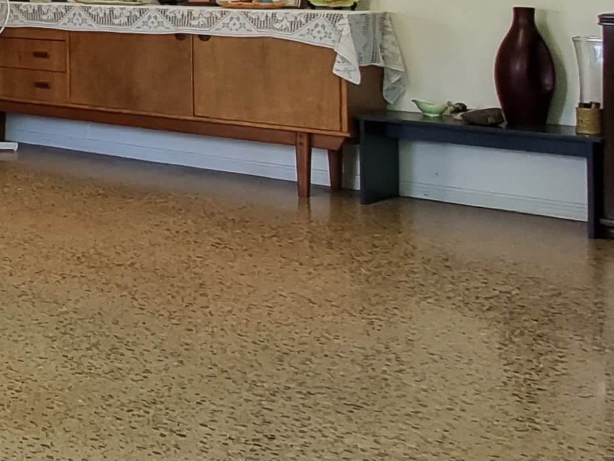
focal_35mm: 57
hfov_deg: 18.8
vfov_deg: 23.9
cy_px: -59
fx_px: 1011
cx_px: -638
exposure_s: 1/50
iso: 100
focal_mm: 2.2
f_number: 2.2
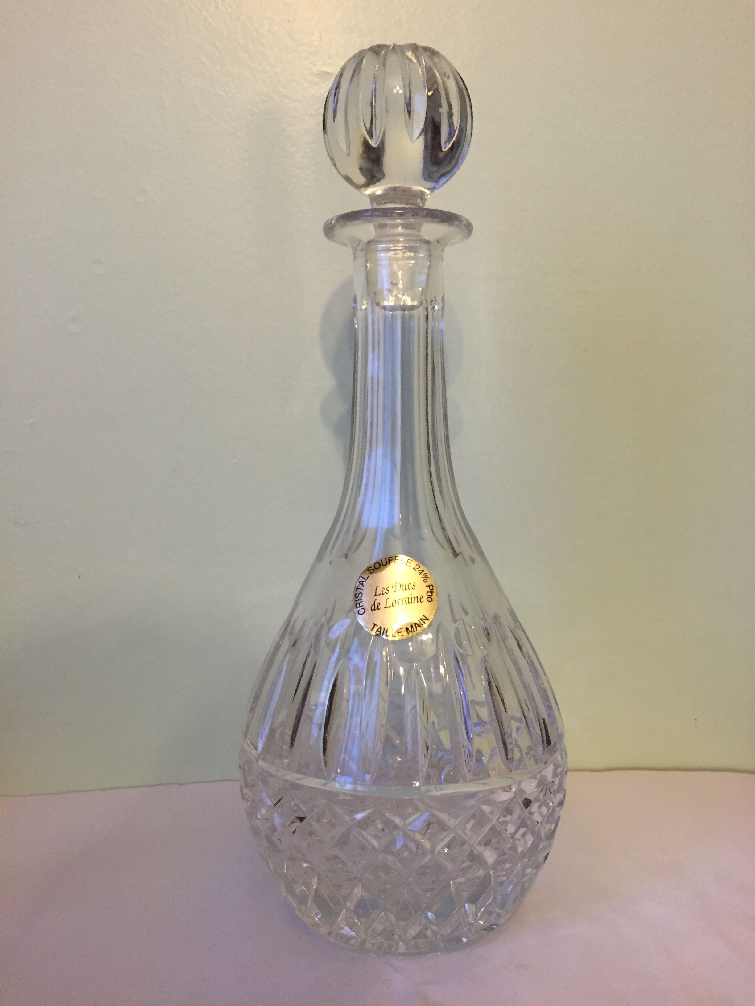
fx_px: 843
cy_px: 503
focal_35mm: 29
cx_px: 378
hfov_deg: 48.2
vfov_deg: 61.7
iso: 160
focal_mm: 4.15
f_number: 2.2
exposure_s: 1/33
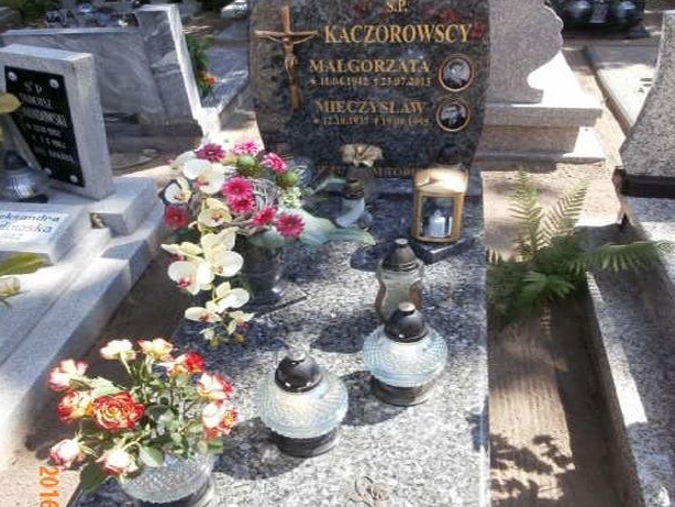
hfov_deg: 69.4
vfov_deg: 54.9
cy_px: 246
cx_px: 329
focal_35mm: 25
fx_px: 488
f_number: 7.9
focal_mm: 4.2
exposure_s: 1/60
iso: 100
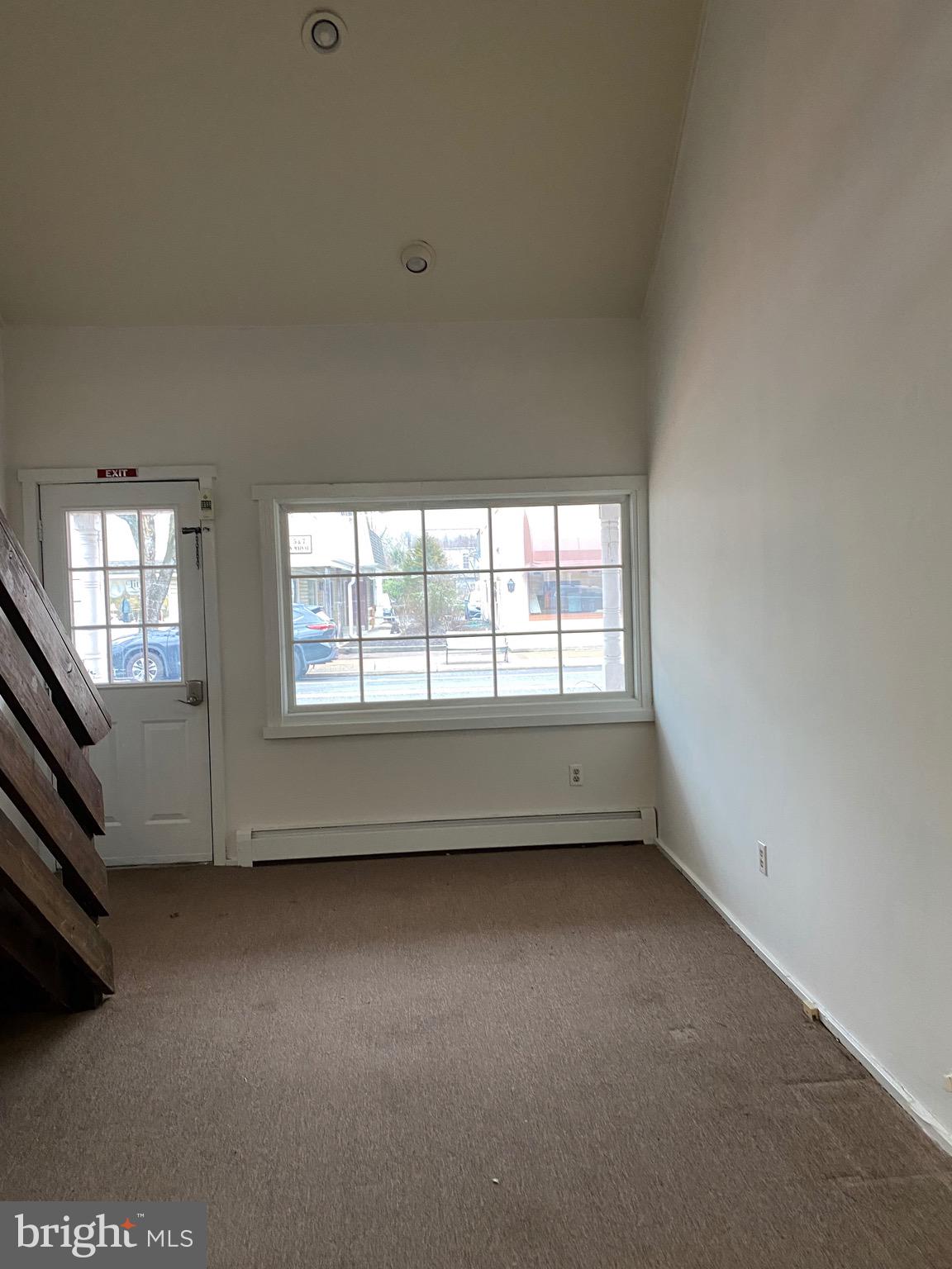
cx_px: 476
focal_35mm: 26
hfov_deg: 53.1
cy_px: 634
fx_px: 953
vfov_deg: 67.3
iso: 200
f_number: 1.8
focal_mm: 4.25
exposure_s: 1/60
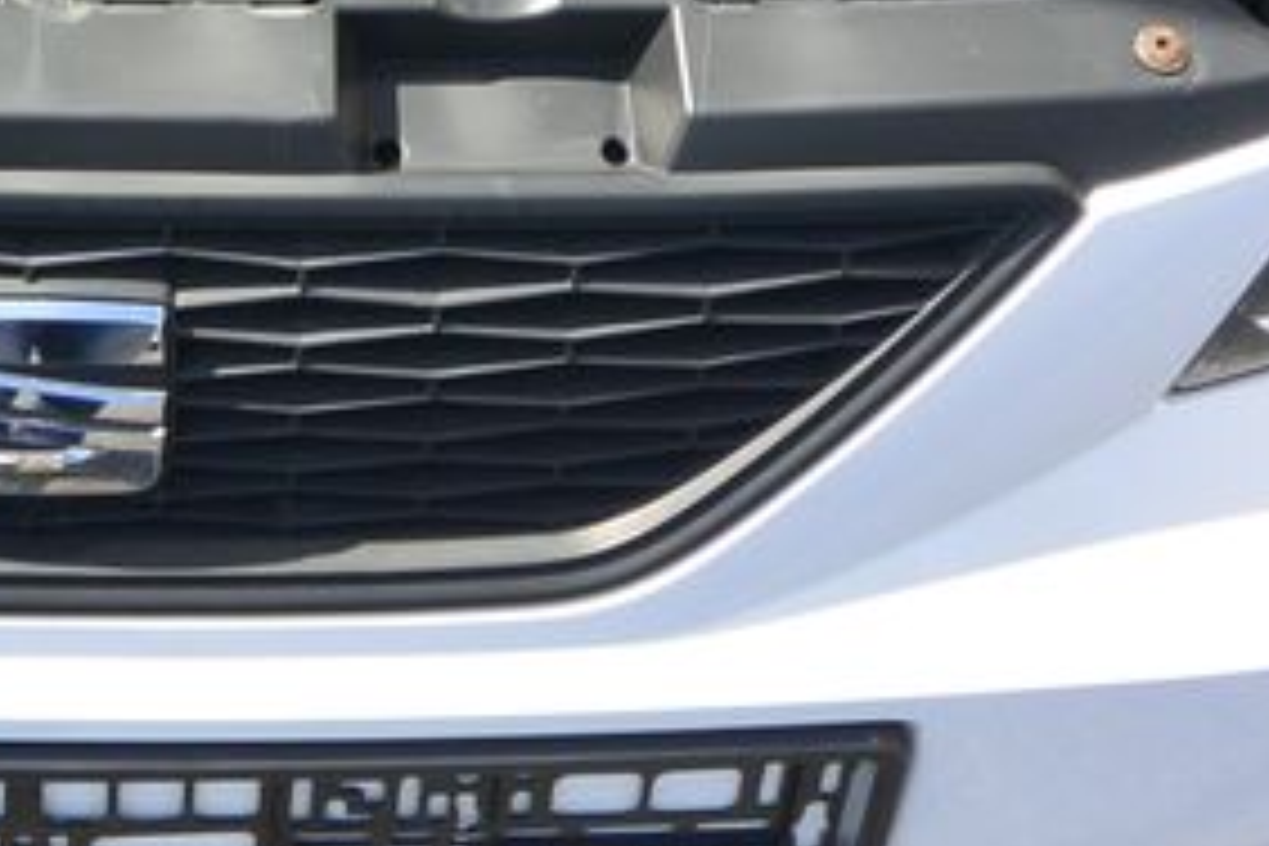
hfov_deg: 20.3
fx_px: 3454
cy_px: -605
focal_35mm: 98
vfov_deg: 12.9
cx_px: 86
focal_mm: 10
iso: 160
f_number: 4.5
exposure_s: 1/400
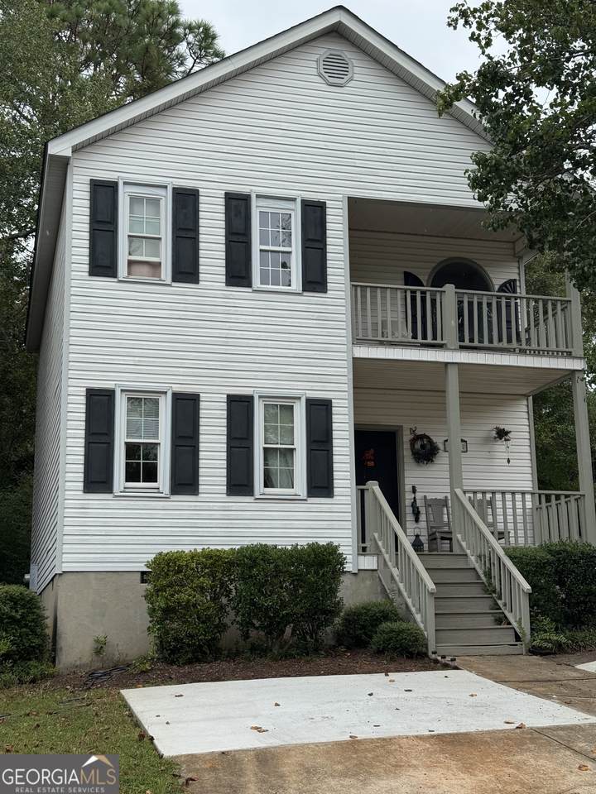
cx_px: 298
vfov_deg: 39.7
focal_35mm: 48
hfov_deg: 30.3
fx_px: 1102
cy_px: 397
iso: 64
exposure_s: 1/1076
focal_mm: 6.76
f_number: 1.78
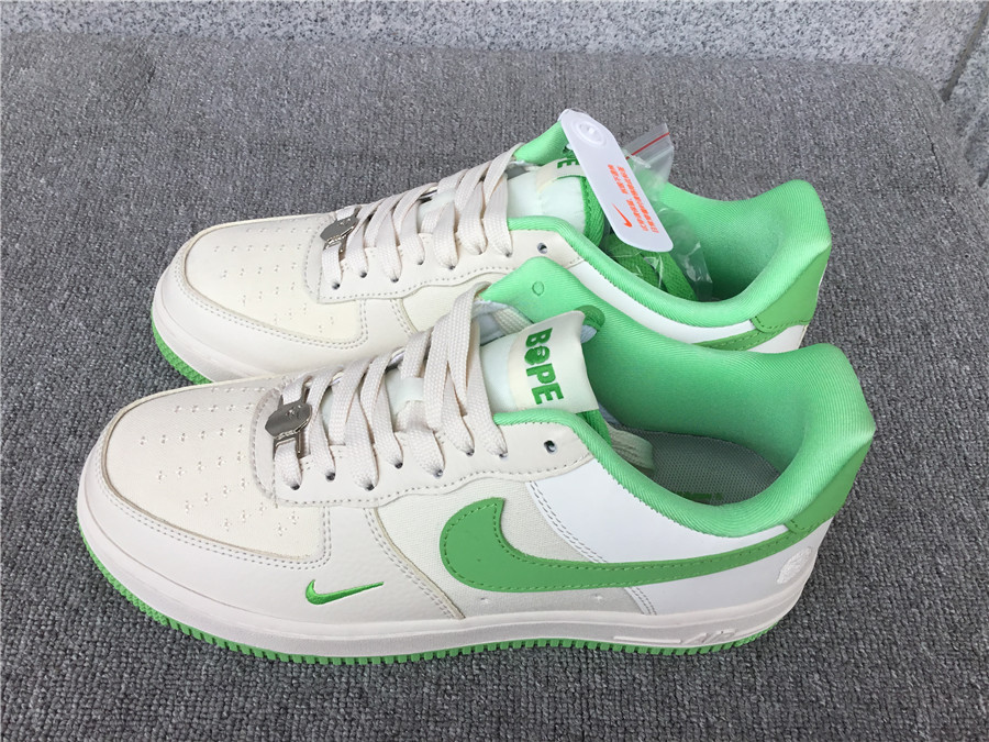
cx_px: 494
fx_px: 886
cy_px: 371
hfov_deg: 58.4
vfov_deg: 45.4
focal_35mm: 31
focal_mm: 3.3
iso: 25
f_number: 2.4
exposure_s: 1/395
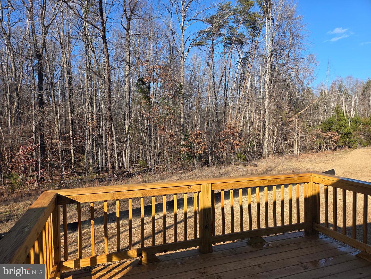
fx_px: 247
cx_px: 186
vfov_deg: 58.9
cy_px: 140
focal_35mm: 23
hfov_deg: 73.9
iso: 80
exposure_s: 1/2671
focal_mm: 5.4
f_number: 1.8
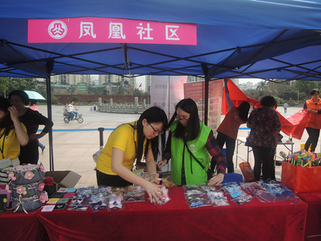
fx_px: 223
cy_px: 120
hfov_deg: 71.6
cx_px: 160
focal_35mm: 24
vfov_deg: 56.8
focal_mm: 4.3
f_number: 2.8
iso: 100
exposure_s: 1/1000
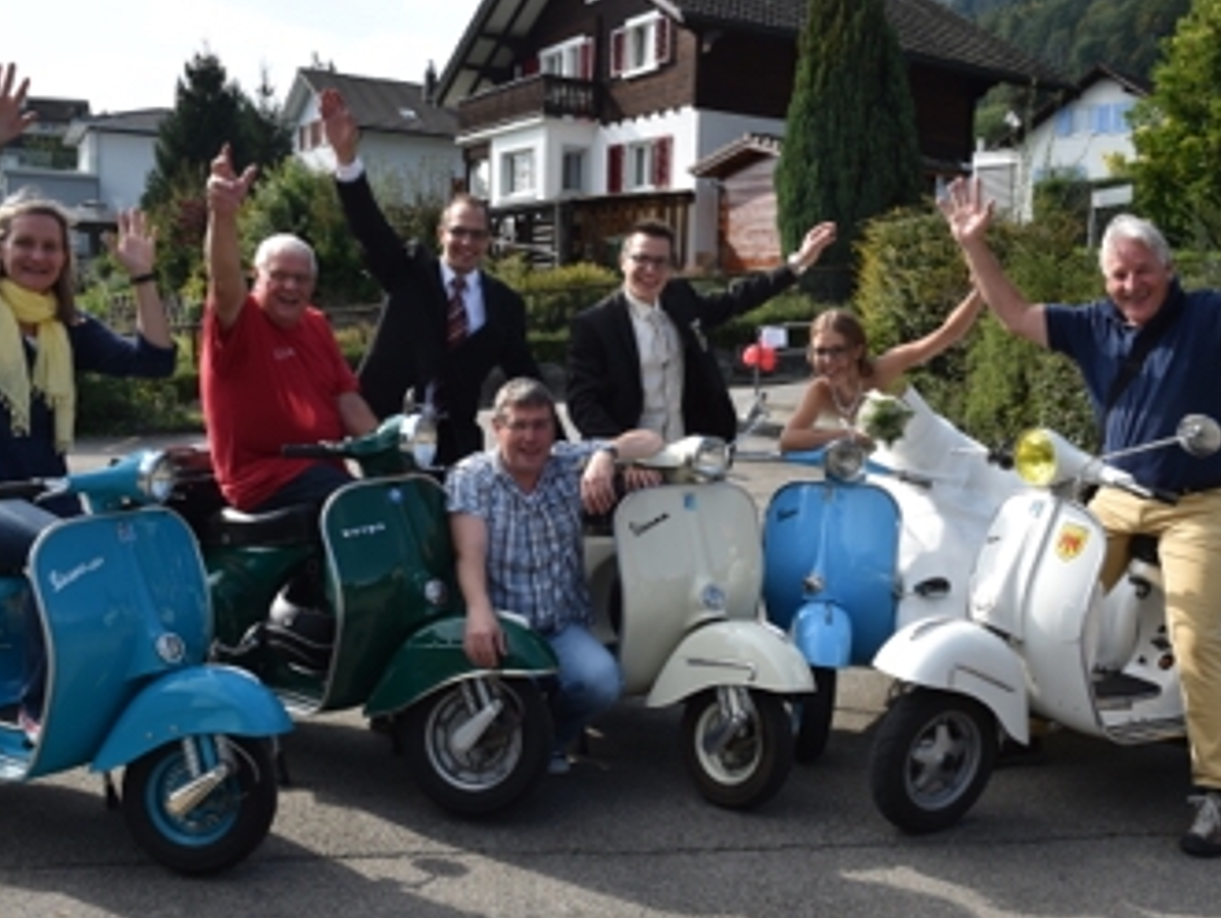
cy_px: 526
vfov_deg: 37.7
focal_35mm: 38
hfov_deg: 48.9
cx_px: 651
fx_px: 1341
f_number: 18
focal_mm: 29
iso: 800
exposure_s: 1/250
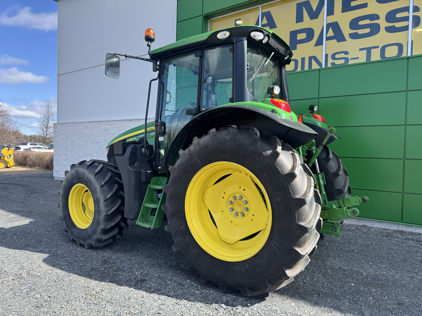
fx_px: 293
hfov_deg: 71.6
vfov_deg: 56.8
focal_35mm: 24
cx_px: 211
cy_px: 158
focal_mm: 6.76
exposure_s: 1/1488
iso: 80
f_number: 1.78
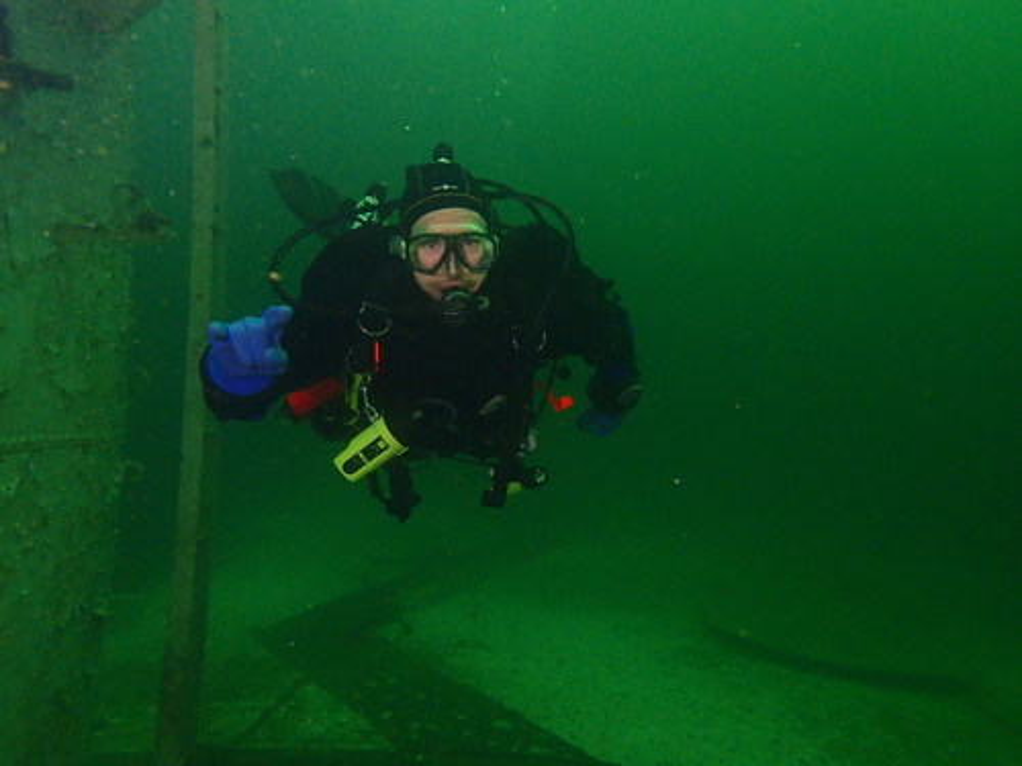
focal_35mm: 25
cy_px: 383
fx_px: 738
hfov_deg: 69.4
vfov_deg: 54.9
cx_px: 511
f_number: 2.8
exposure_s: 1/60
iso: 640
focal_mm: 4.5
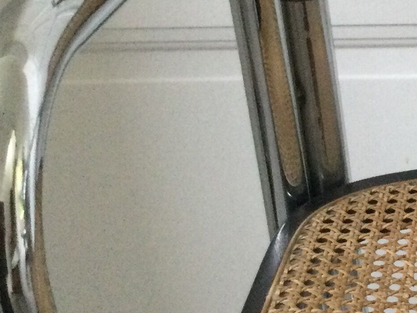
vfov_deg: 13.7
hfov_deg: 16.4
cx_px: 649
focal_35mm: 108
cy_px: 195
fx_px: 1301
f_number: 2.4
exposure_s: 1/20
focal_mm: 3.3
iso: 200
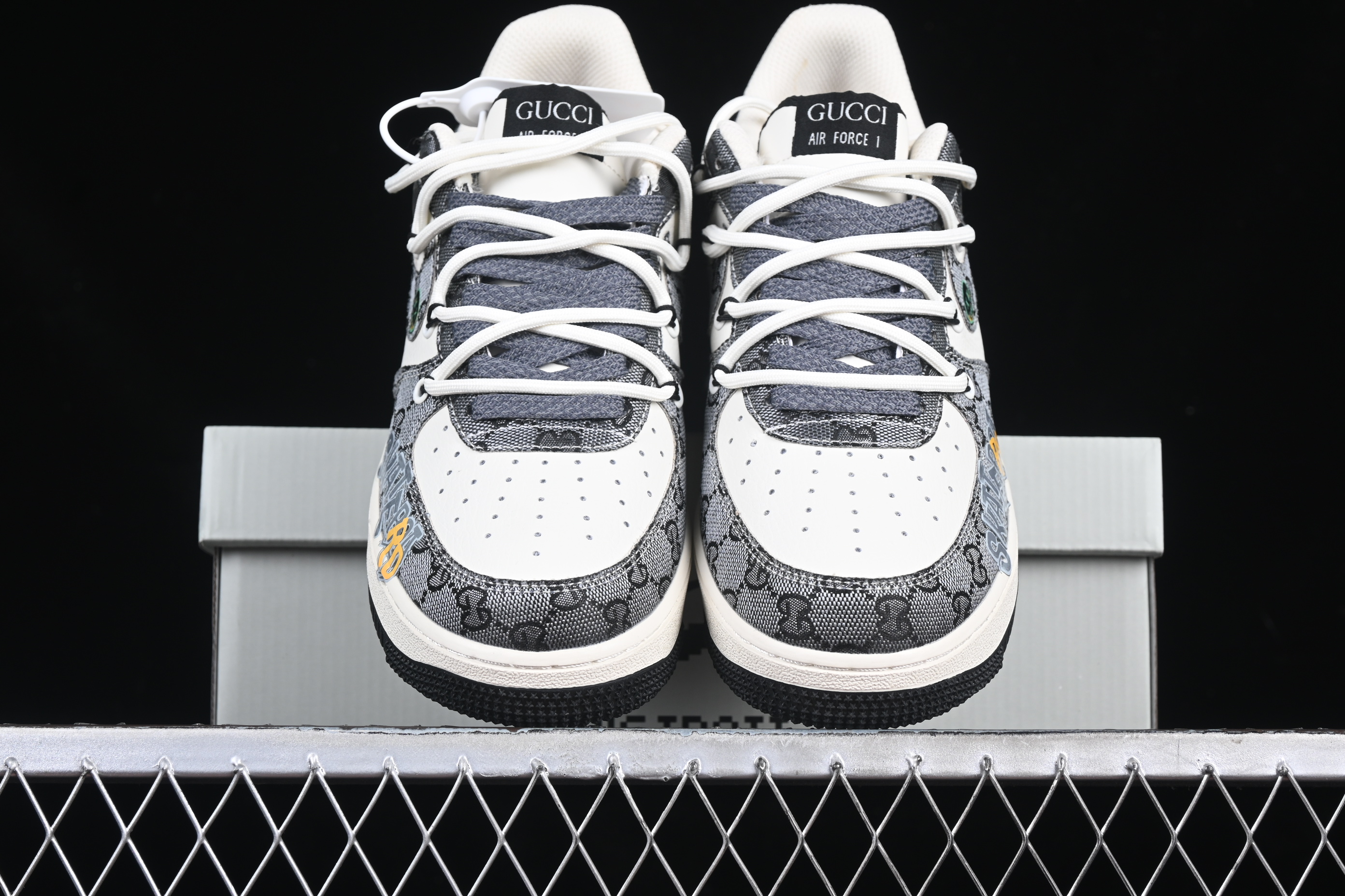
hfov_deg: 27.0
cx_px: 672
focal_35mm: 75
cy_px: 448
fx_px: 2802
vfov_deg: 18.2
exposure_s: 1/80
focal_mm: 50
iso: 160
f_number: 7.1
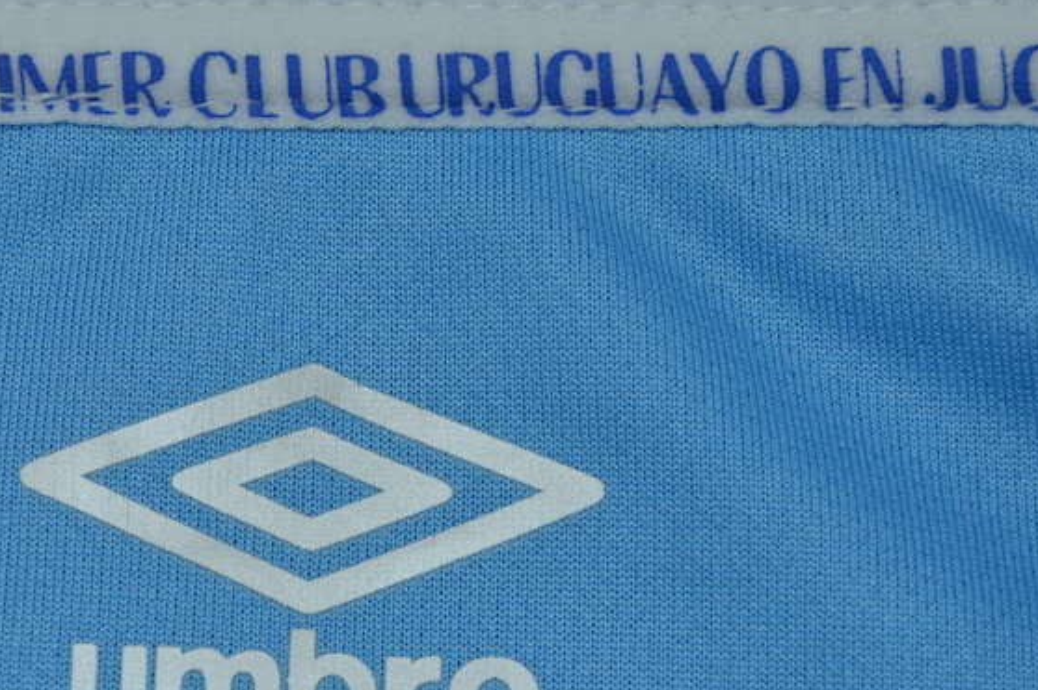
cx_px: 281
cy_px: 569
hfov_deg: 6.8
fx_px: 8785
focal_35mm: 305
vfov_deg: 4.5
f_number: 13
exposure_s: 1/200
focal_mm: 105
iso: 400
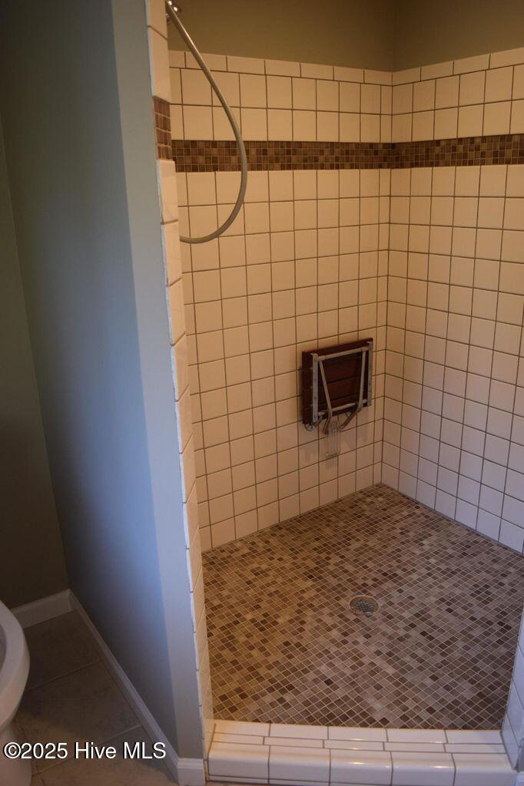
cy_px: 393
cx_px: 262
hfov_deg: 47.9
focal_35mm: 27
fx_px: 590
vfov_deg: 67.4
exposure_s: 1/60
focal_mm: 18
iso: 400
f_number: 4
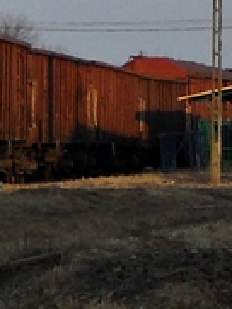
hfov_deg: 3.3
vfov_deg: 4.3
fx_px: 4088
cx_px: 55
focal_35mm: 458
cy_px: -61
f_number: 4
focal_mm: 13.5
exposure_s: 1/350
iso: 80
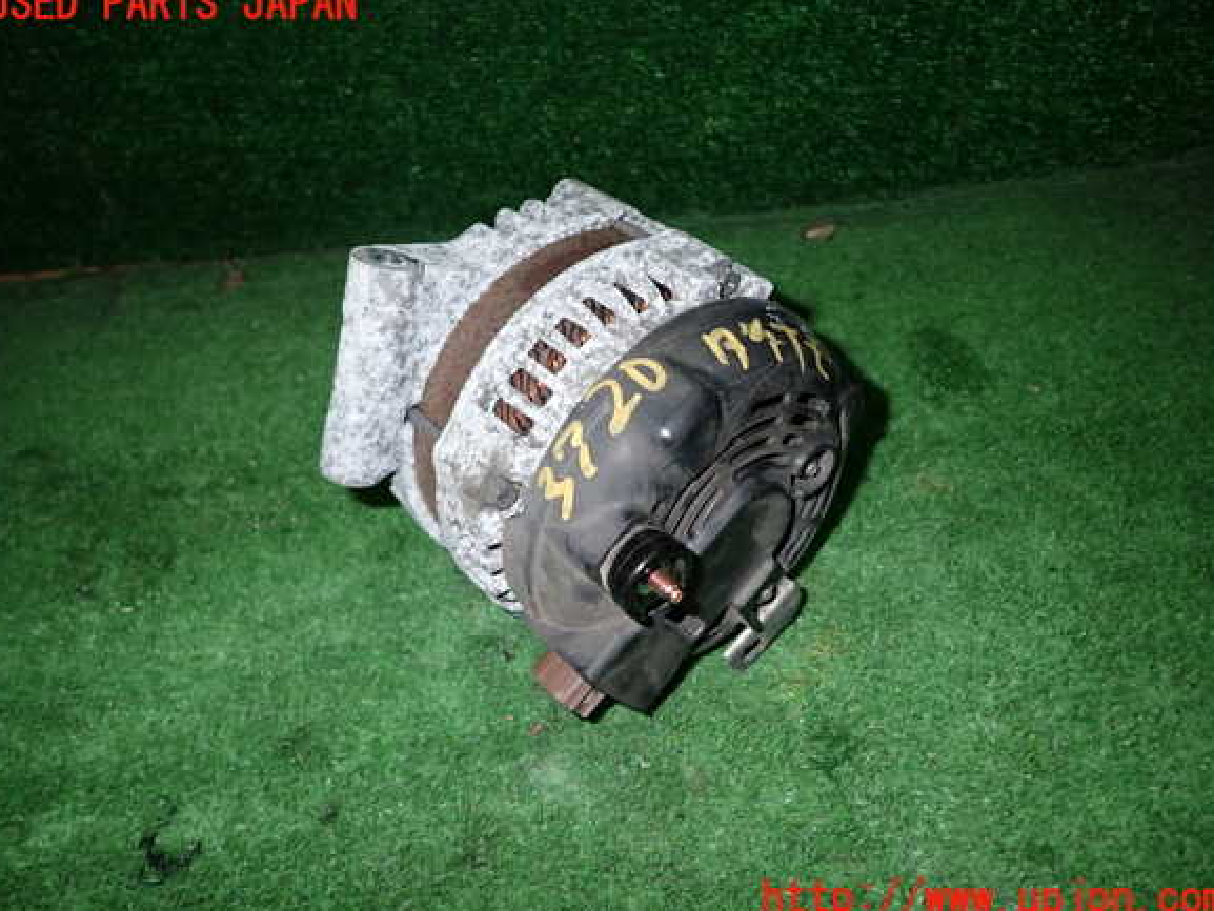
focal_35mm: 26
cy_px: 452
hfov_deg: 67.3
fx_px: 912
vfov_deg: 53.1
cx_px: 606
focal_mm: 4.5
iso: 250
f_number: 5.6
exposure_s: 1/30
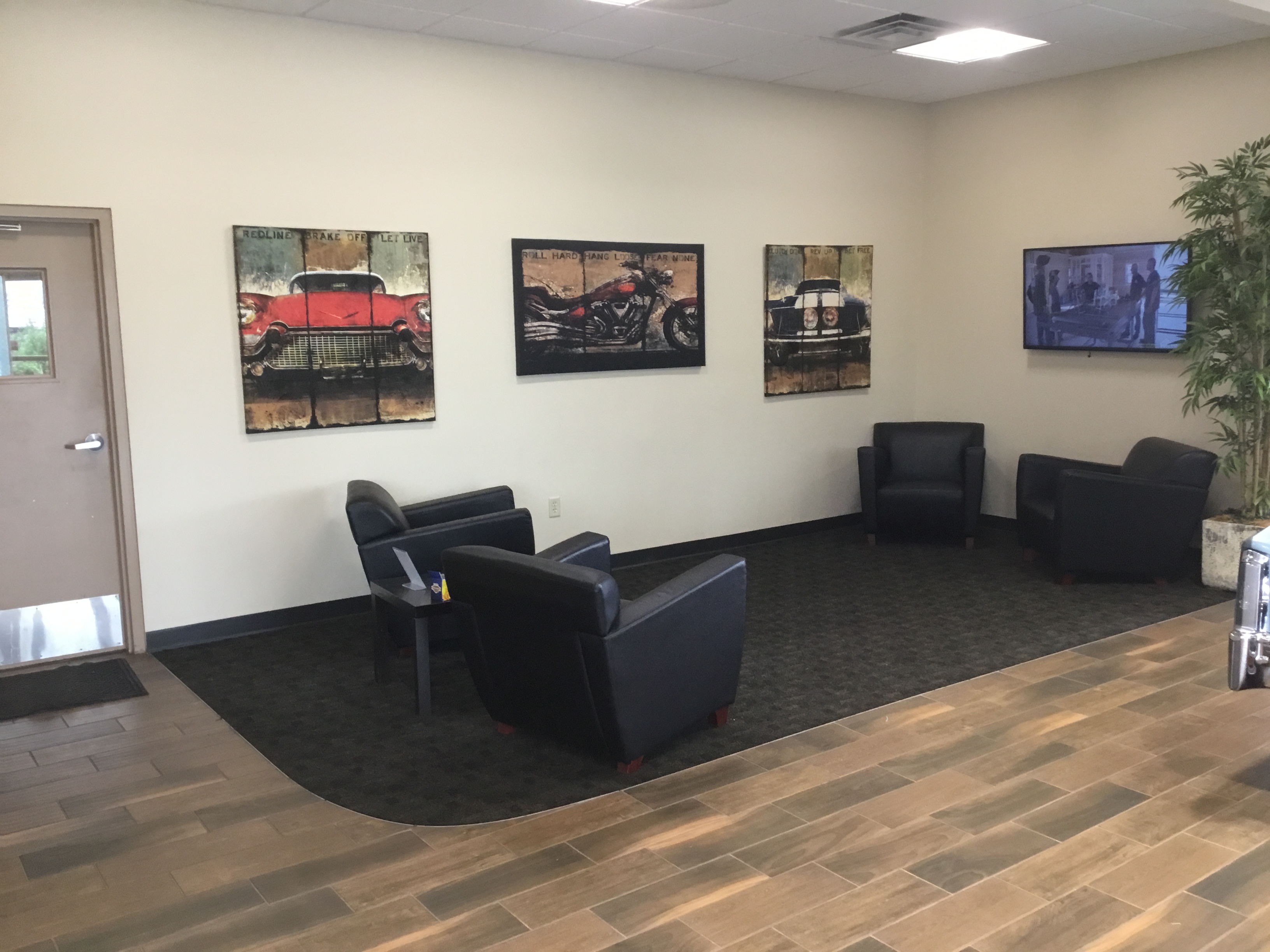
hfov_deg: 58.4
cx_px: 635
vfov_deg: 45.4
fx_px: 1137
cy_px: 476
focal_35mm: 31
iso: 100
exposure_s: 1/30
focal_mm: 3.3
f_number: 2.4
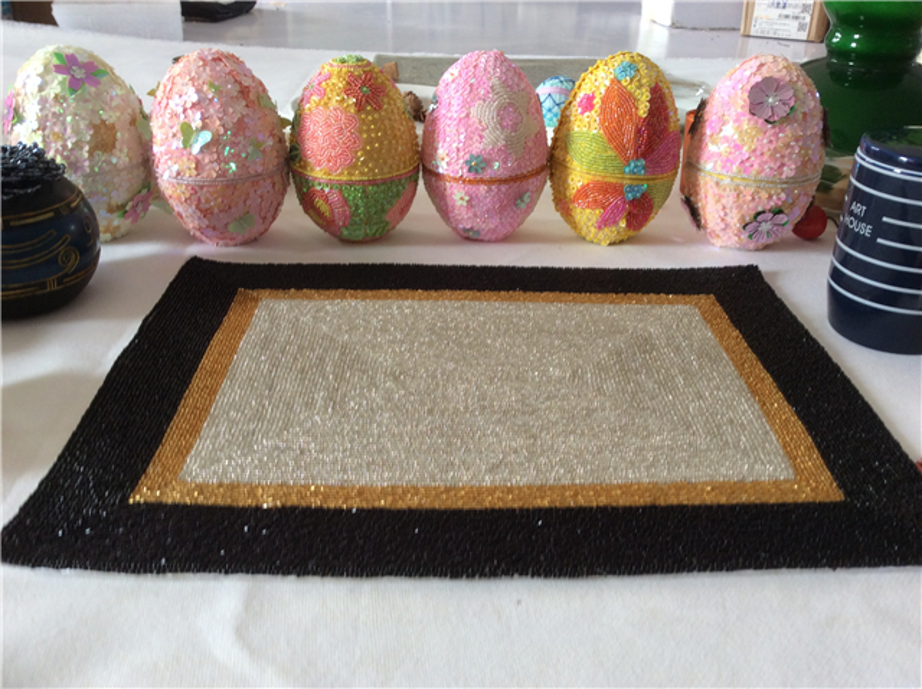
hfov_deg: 56.9
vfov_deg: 44.1
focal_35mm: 32
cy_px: 344
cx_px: 461
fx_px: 851
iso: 40
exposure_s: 1/33
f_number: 2.4
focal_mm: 3.3
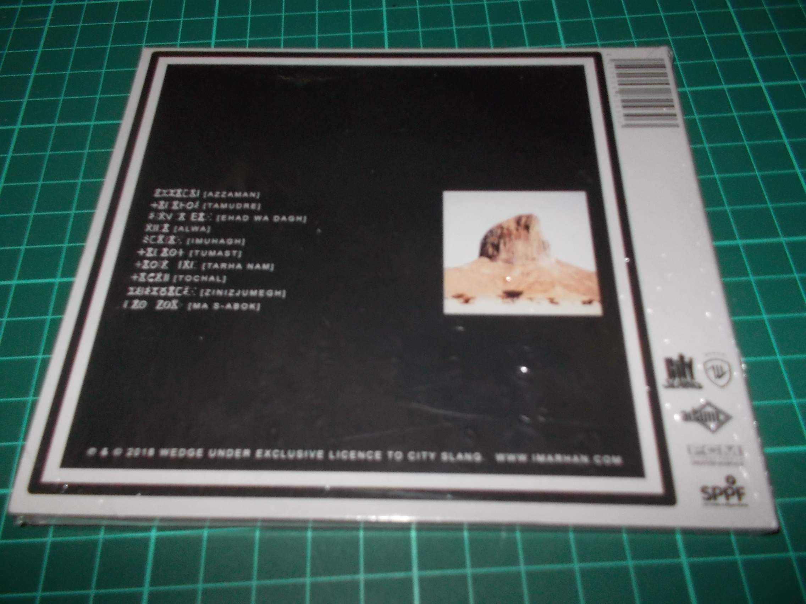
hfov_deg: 61.7
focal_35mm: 29
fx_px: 675
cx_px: 403
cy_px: 302
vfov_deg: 48.2
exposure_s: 1/30
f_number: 3.3
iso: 200
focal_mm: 4.1
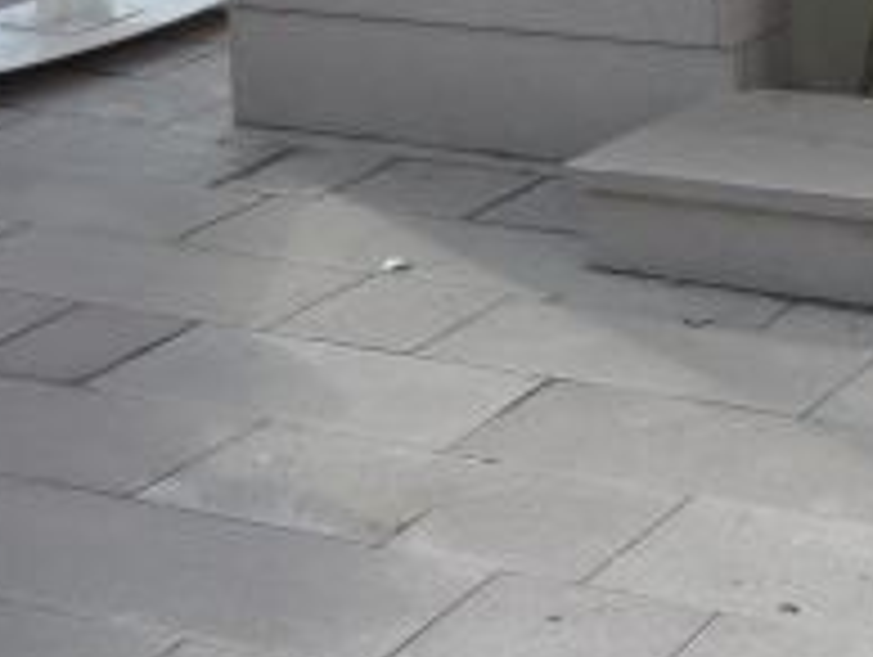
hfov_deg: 19.3
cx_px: 1296
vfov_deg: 15.1
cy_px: -392
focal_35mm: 89
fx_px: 2247
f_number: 3.5
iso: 80
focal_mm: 4.9
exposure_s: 1/180
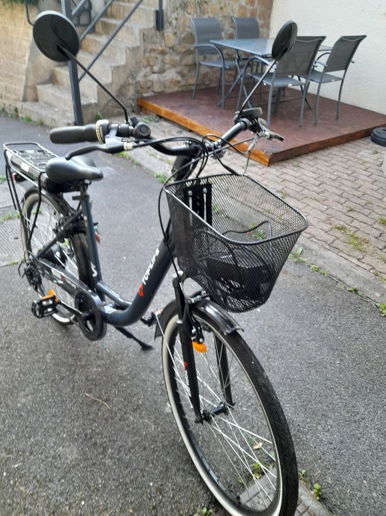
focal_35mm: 26
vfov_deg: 67.3
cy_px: 258
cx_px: 200
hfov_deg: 53.0
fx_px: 387
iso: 64
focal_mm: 4.6
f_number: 2
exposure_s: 1/50
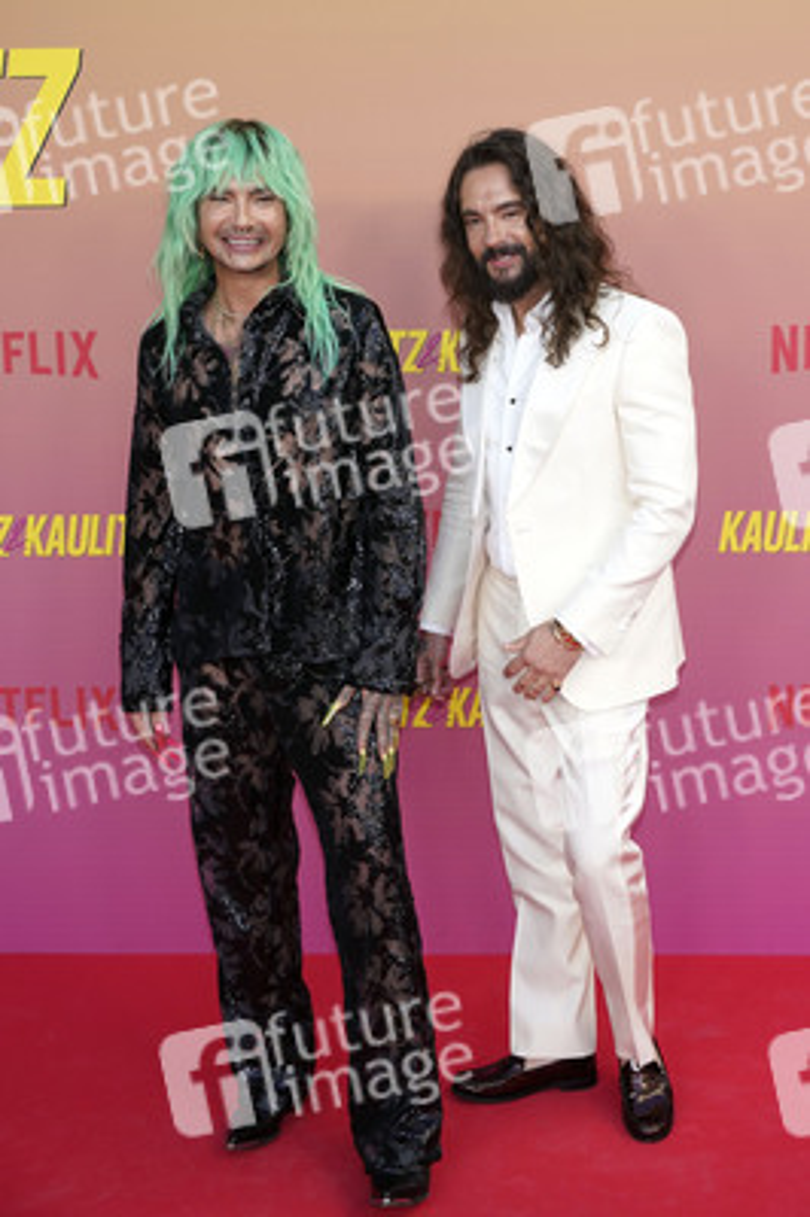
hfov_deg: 28.0
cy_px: 608
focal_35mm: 48
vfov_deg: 41.1
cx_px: 405
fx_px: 1623
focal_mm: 48
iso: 320
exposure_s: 1/160
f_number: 5.6
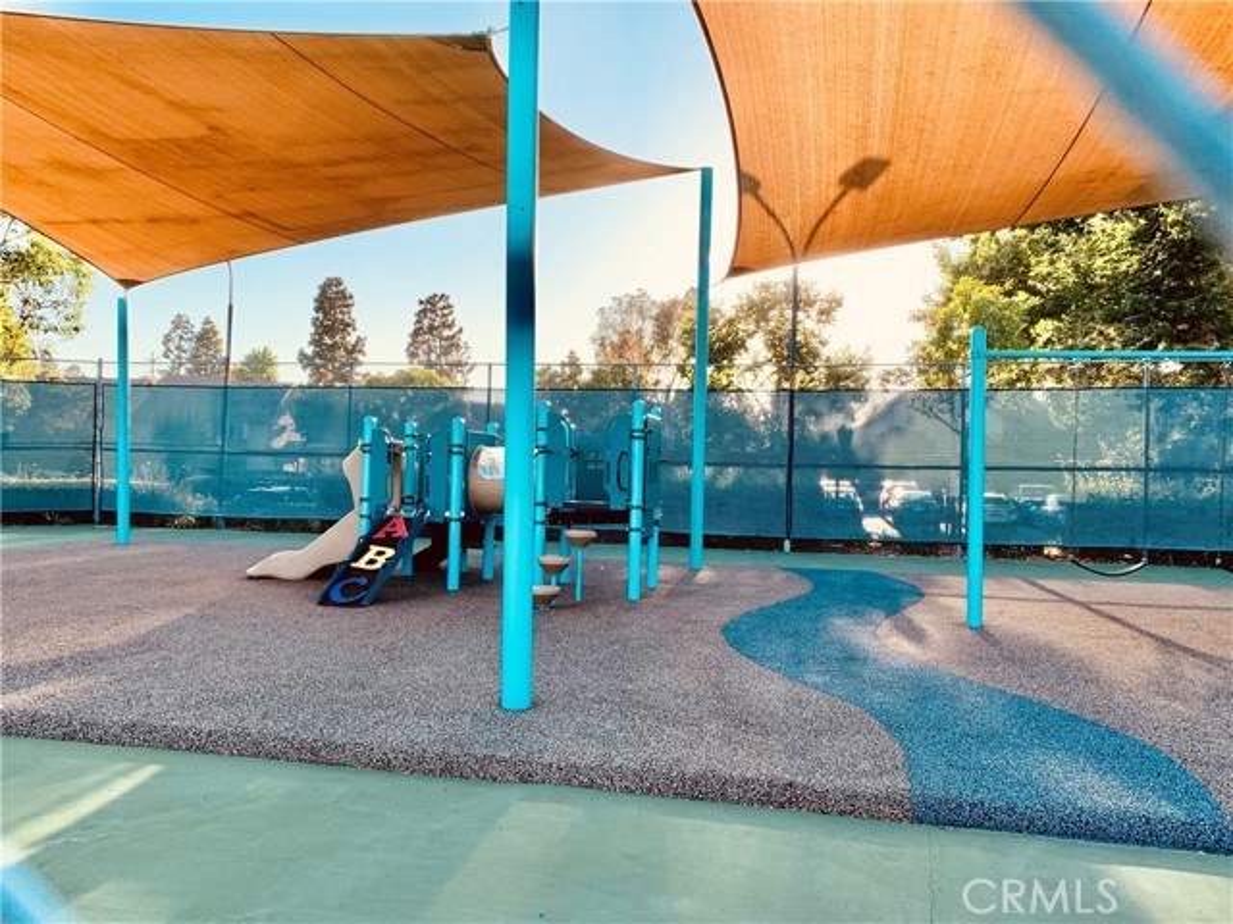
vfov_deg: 53.1
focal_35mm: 26
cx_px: 616
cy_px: 462
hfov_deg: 67.3
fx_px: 926
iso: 25
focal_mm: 4.25
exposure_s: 1/623
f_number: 1.8
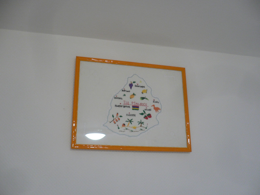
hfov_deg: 52.6
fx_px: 263
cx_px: 130
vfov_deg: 40.7
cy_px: 98
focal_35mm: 35
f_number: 2.8
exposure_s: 1/15
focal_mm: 5.8
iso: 200
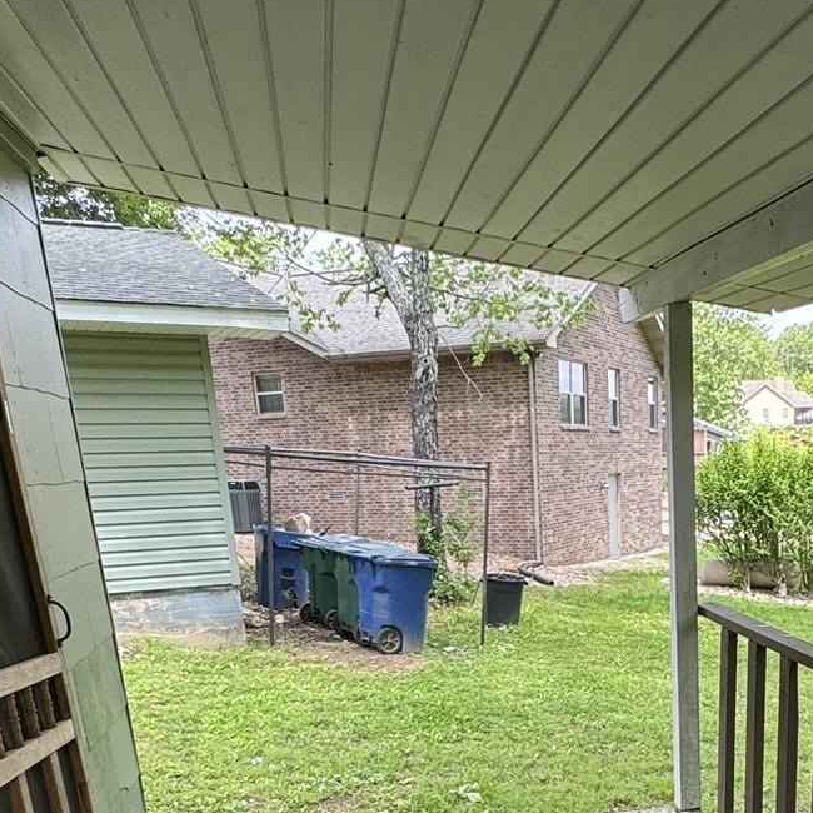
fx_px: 1036
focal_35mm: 39
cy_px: 812
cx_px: 588
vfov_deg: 38.1
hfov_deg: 41.8
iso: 40
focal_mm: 2.22
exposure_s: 1/172
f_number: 2.2
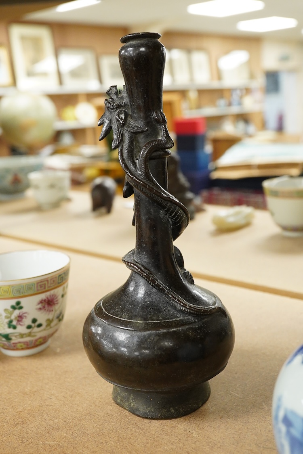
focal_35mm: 45
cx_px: 152
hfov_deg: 29.9
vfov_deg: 43.6
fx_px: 568
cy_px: 227
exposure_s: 1/100
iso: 2500
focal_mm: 30
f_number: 5.6
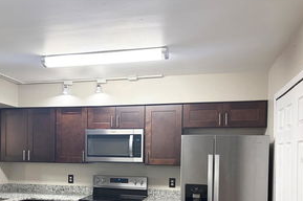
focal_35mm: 40
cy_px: 160
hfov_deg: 47.8
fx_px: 336
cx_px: 103
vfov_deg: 32.4
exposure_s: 1/60
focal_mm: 5.96
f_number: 1.6
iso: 160
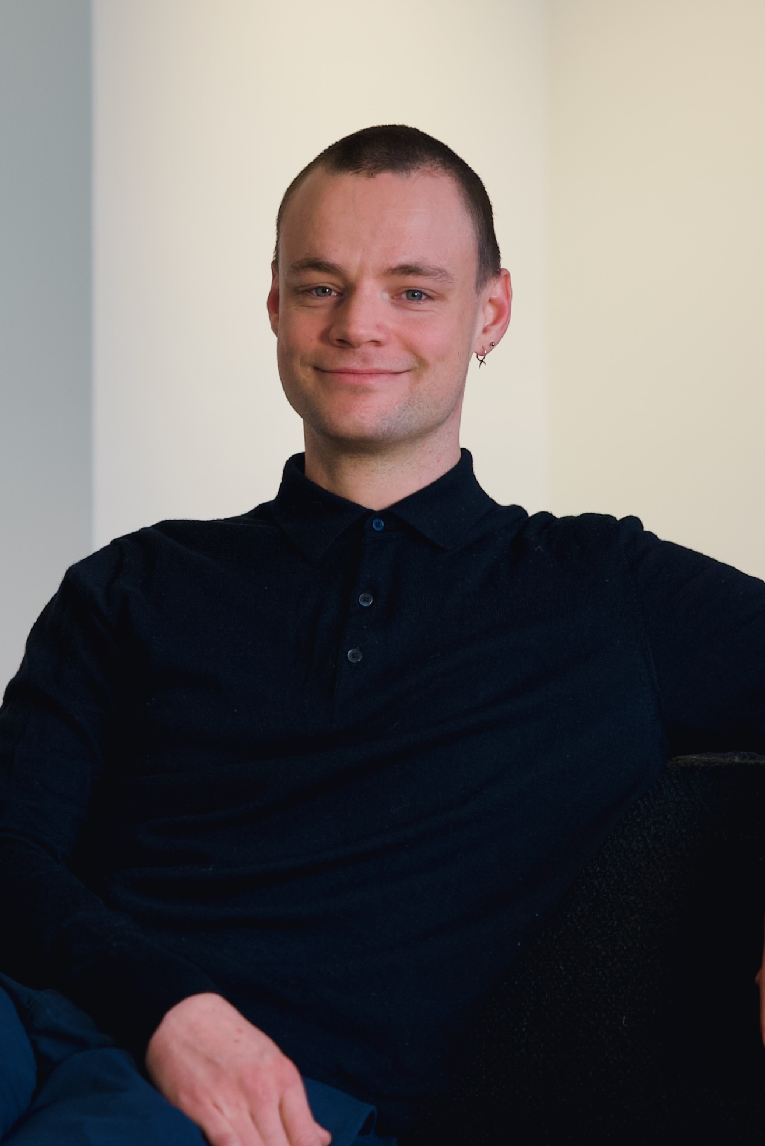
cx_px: 382
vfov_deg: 28.8
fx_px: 2229
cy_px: 573
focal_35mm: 70
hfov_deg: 19.5
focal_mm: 70
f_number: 2.8
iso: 320
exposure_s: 1/160
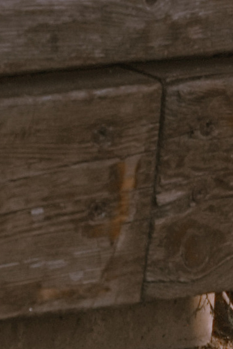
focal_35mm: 664
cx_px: 723
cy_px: -545
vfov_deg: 3.1
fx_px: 6446
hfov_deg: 2.1
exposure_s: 1/400
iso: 100
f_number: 6.3
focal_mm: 99
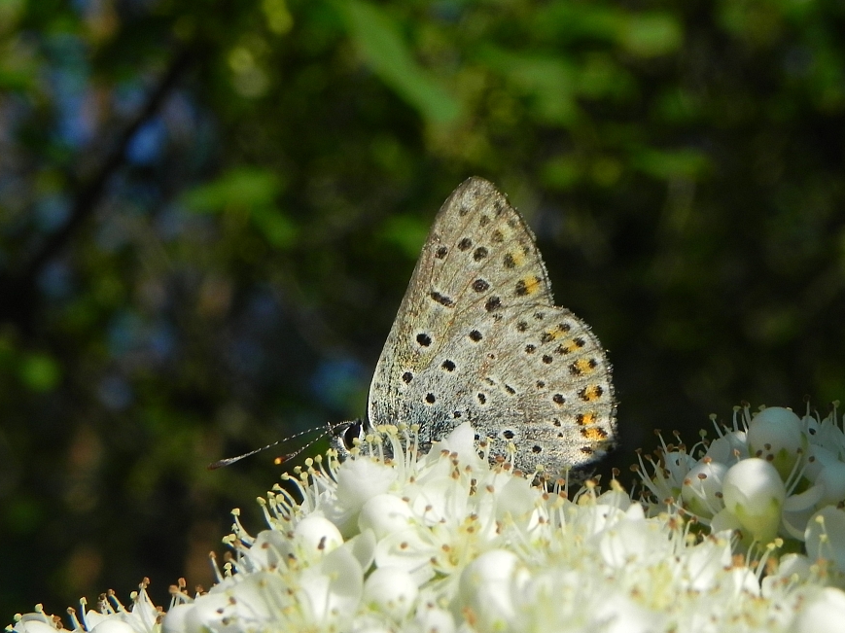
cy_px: 304
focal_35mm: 112
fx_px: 2733
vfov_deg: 13.2
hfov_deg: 17.6
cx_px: 442
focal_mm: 16.9
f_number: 8
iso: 160
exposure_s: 1/444
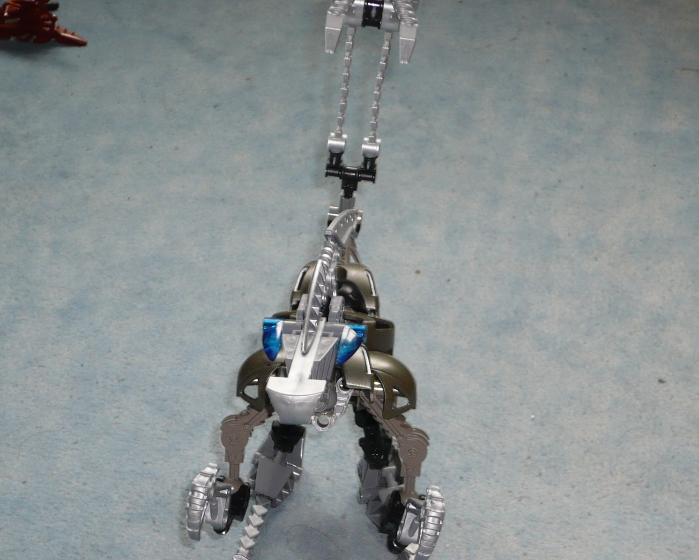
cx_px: 374
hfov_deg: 21.3
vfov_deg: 17.1
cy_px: 280
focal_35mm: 90
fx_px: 1862
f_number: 3.8
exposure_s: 1/30
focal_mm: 10.4
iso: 100
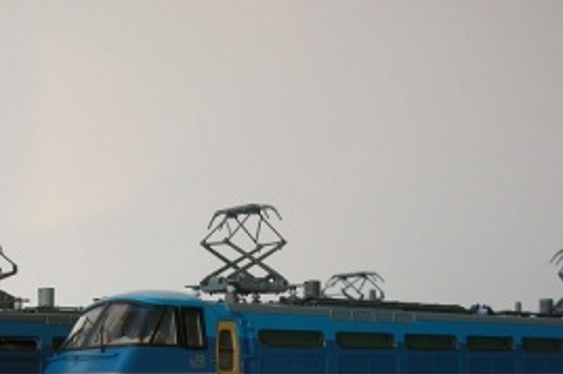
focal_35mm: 68
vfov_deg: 19.4
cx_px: 233
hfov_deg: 29.6
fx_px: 1062
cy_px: 371
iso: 50
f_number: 2.8
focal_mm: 5.8
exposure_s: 1/103
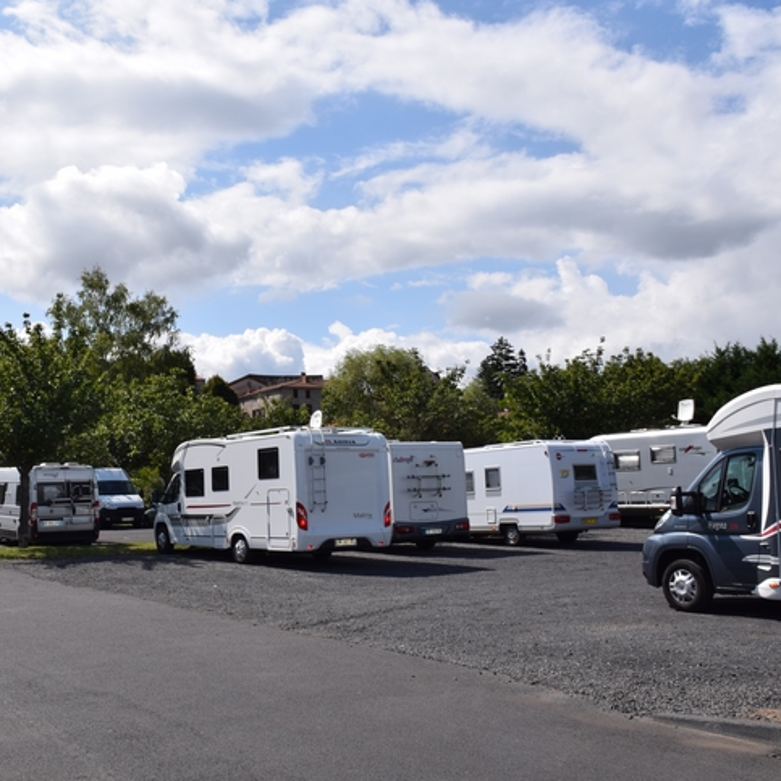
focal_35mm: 38
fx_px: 970
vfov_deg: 43.9
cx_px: 249
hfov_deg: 43.1
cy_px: 394
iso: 100
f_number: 13
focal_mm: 18
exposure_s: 1/200
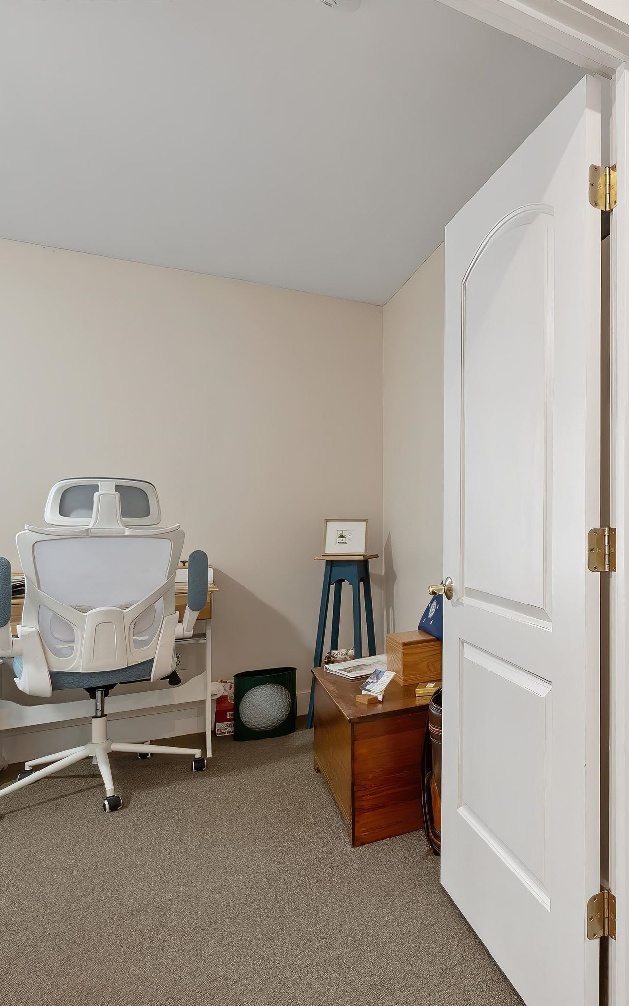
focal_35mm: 23
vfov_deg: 77.2
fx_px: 631
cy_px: 503
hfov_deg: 41.9
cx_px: 693
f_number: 9
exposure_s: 1/6
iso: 500
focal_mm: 10
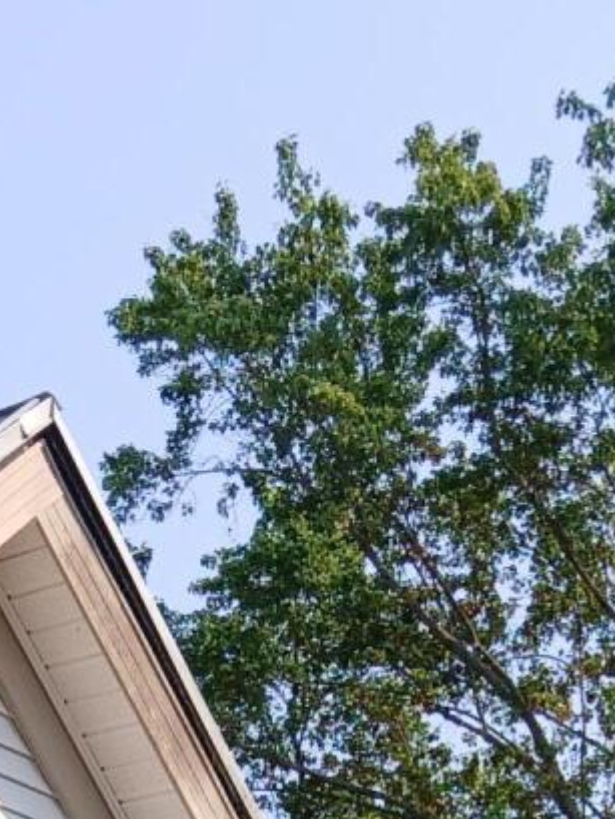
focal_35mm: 127
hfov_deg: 11.4
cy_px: 1744
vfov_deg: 13.0
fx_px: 3007
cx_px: -176
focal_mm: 3.98
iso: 20
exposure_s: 1/423
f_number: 1.8
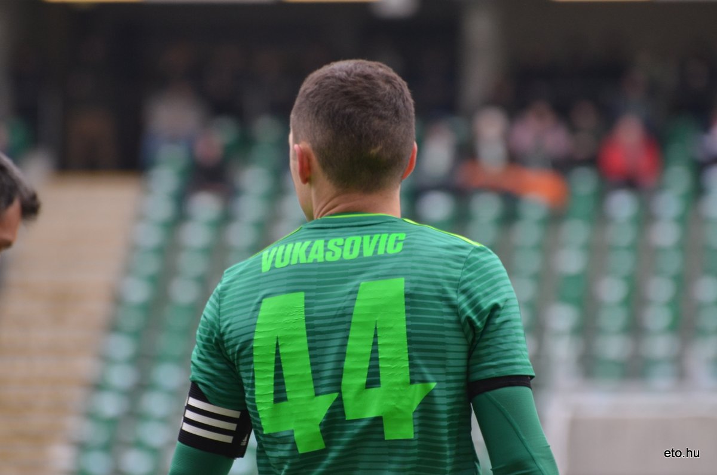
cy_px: 238
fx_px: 7752
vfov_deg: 3.5
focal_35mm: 390
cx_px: 358
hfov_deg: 5.3
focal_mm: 260
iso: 500
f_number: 5.6
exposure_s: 1/400
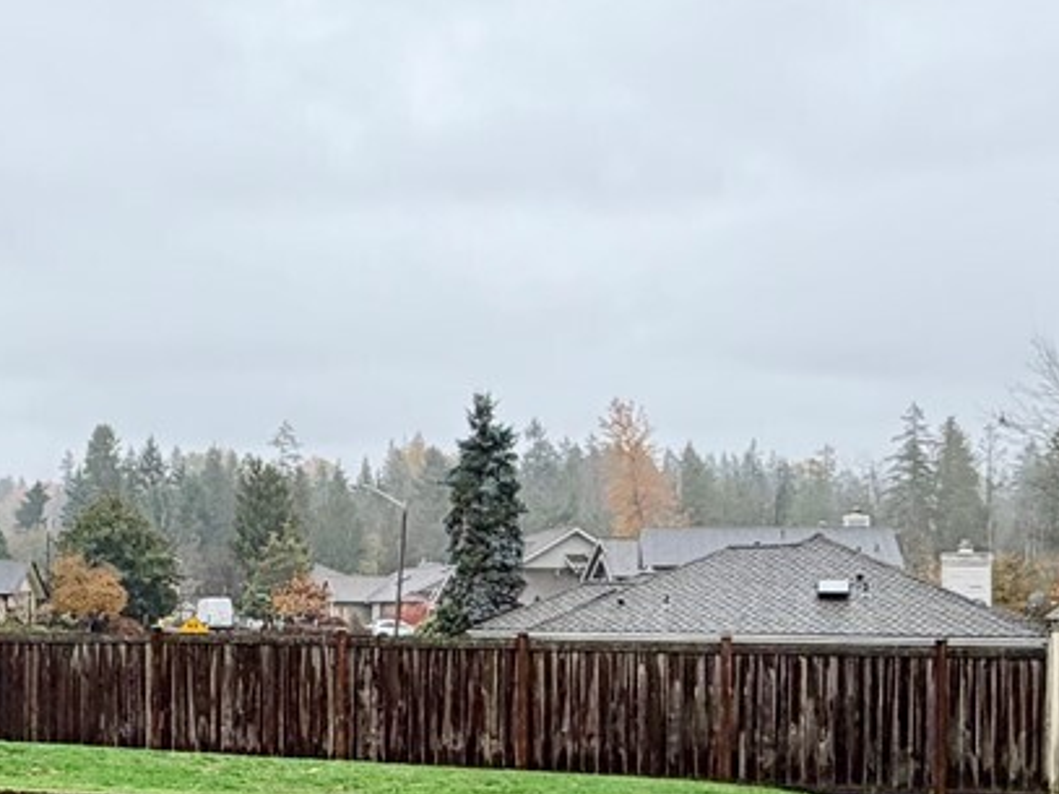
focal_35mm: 55
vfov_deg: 26.1
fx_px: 1682
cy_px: 625
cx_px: 151
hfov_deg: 33.5
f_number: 2.2
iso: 50
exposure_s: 1/502
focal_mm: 2.22
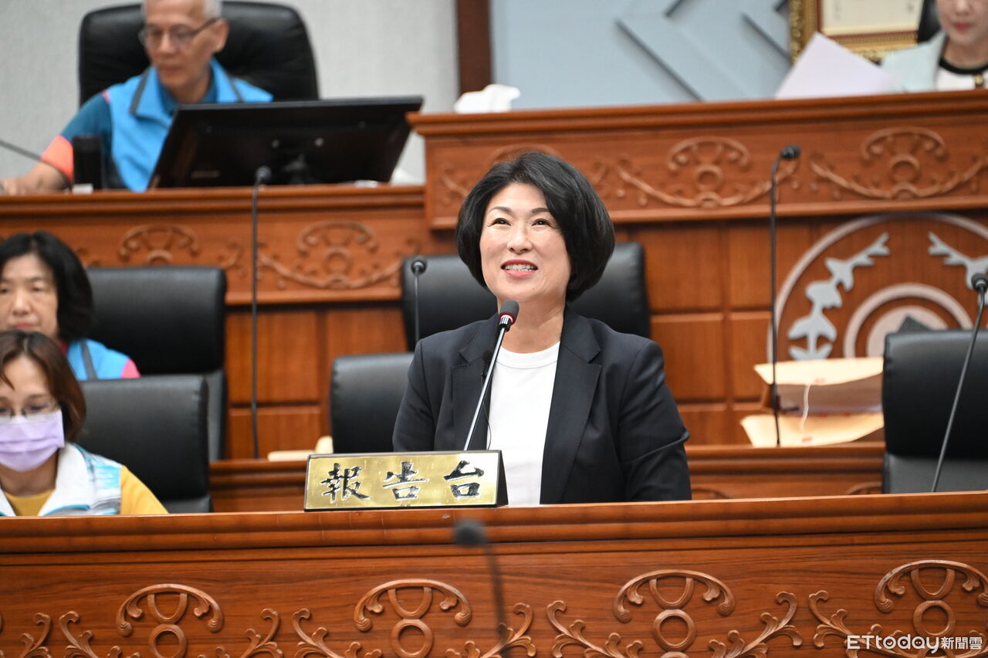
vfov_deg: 4.6
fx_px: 8229
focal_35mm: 300
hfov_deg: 6.9
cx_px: 494
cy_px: 329
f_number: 5.6
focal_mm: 300
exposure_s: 1/320
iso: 8000
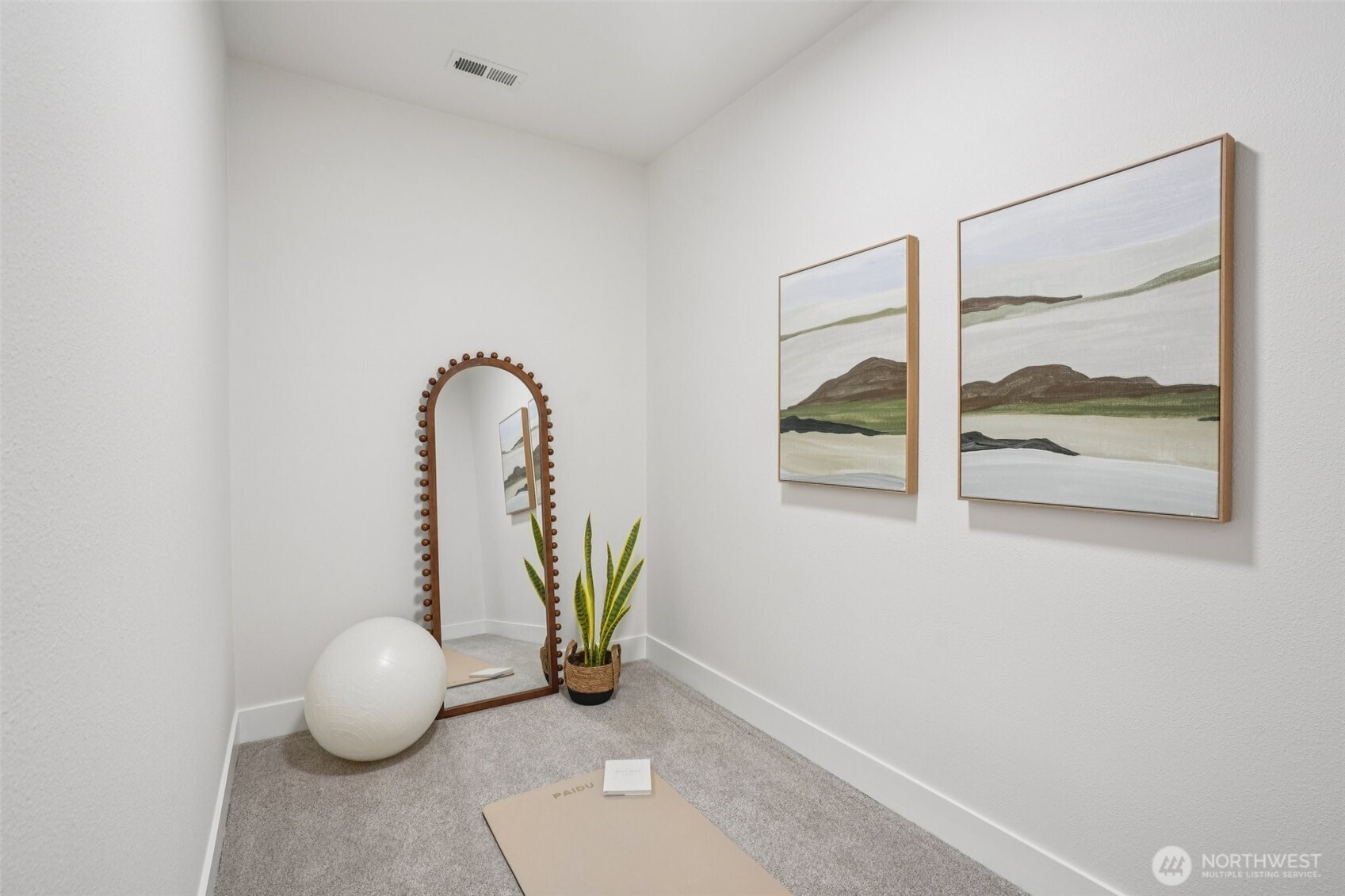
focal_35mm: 16
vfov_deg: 73.7
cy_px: 448
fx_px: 598
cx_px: 672
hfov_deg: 96.7
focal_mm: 16
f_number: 8
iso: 400
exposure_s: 1/10
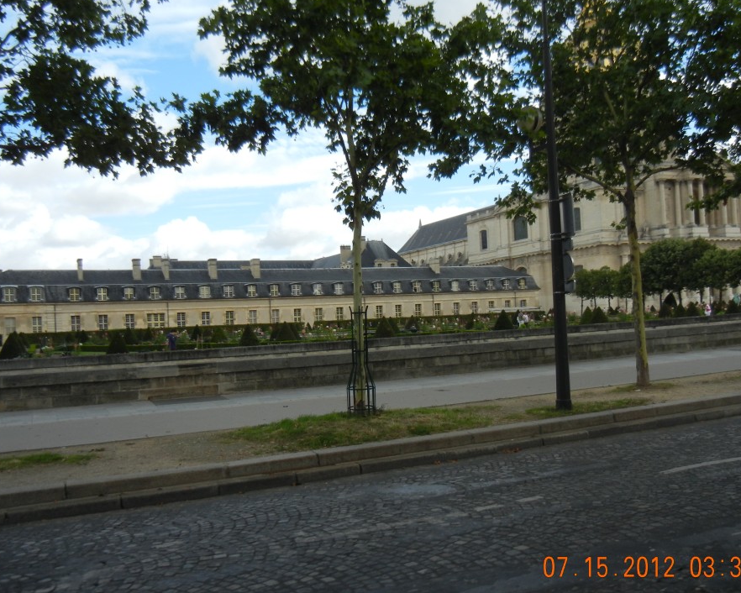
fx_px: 746
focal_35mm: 34
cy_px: 312
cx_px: 377
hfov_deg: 52.8
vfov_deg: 43.4
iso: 160
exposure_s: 1/270
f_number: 7
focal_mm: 5.4
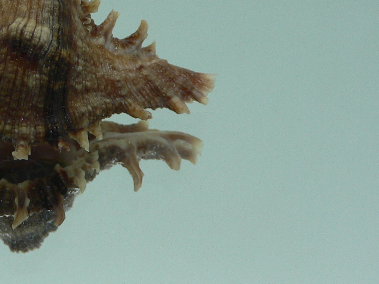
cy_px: 75
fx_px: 712
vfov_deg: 22.4
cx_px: 42
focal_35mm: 65
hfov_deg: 28.7
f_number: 2.8
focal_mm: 4.6
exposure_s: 1/60
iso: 80
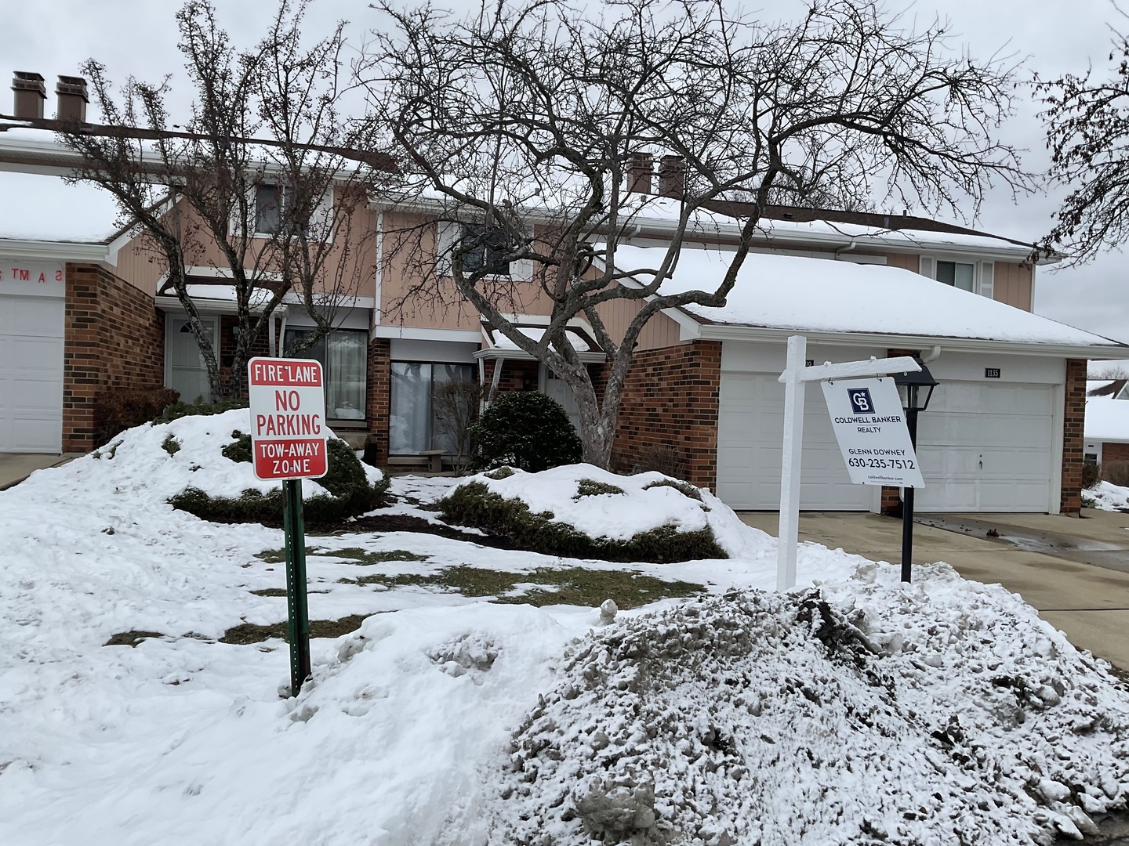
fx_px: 946
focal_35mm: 29
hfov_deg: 61.7
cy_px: 423
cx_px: 564
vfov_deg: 48.2
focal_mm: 3
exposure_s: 1/540
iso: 16
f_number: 1.8
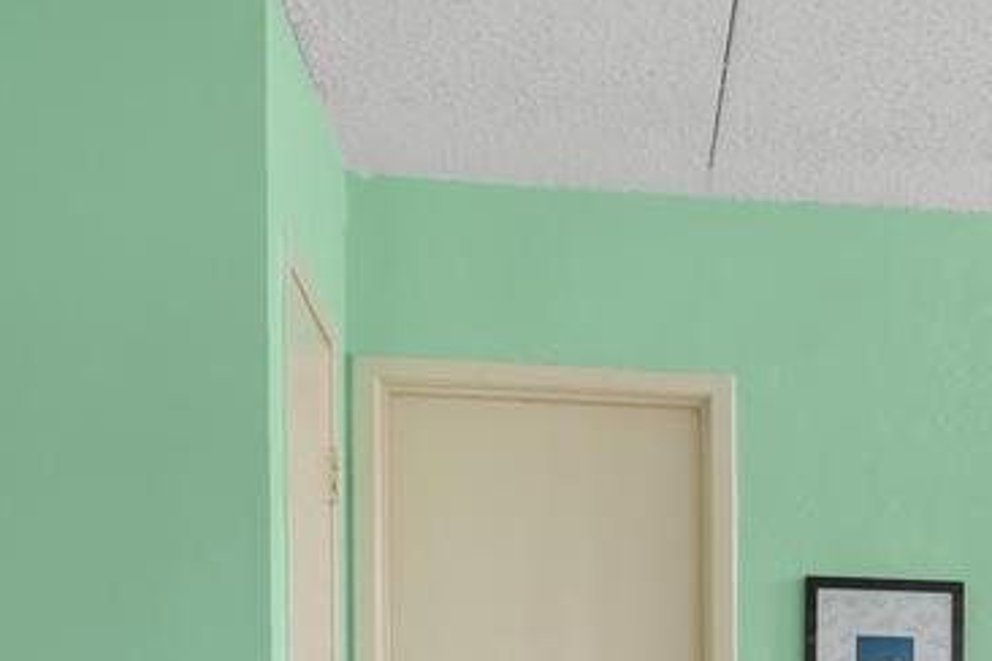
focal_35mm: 63
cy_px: 843
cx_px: 1035
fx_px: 1736
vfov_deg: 19.9
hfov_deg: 29.4
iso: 250
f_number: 8
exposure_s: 1/2
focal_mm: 11
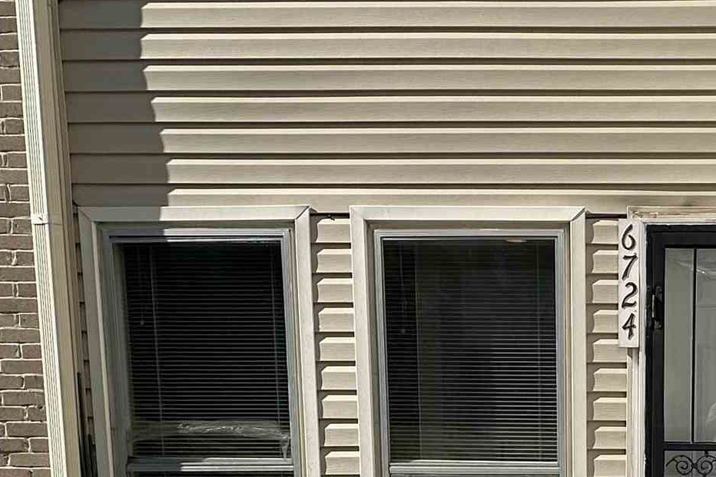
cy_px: 532
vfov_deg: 25.8
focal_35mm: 48
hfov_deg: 37.6
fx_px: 954
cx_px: 681
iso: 50
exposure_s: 1/2747
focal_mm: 2.22
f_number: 2.2
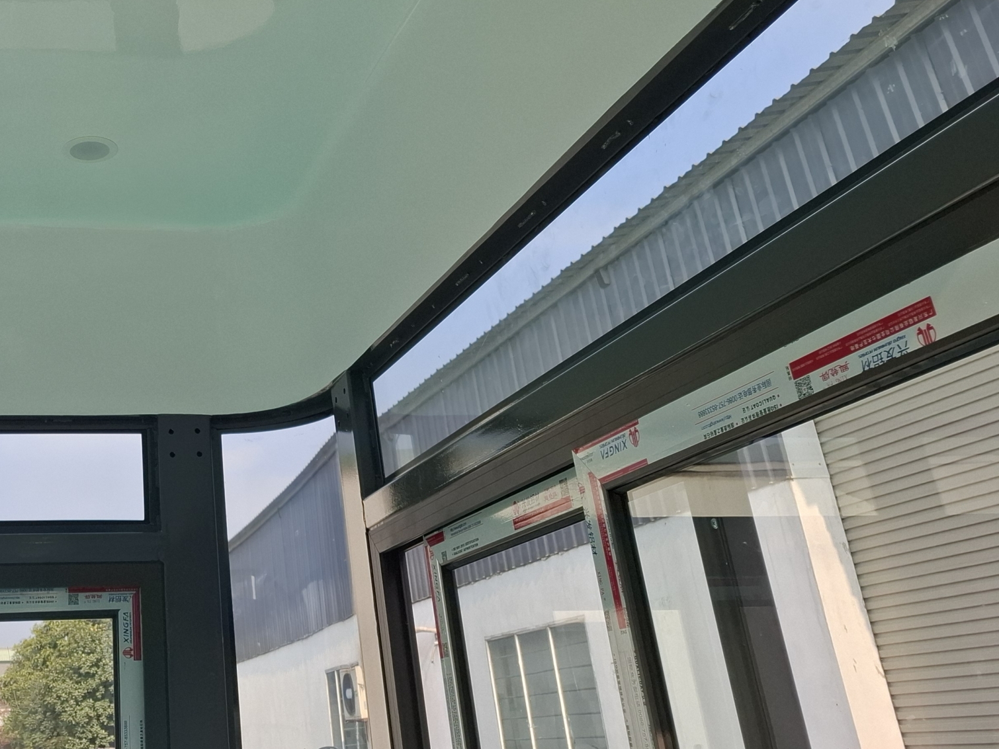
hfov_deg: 44.8
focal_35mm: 39
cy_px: 204
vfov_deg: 36.1
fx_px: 1125
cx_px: 161
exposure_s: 1/1302
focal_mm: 5.54
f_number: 1.8
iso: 50
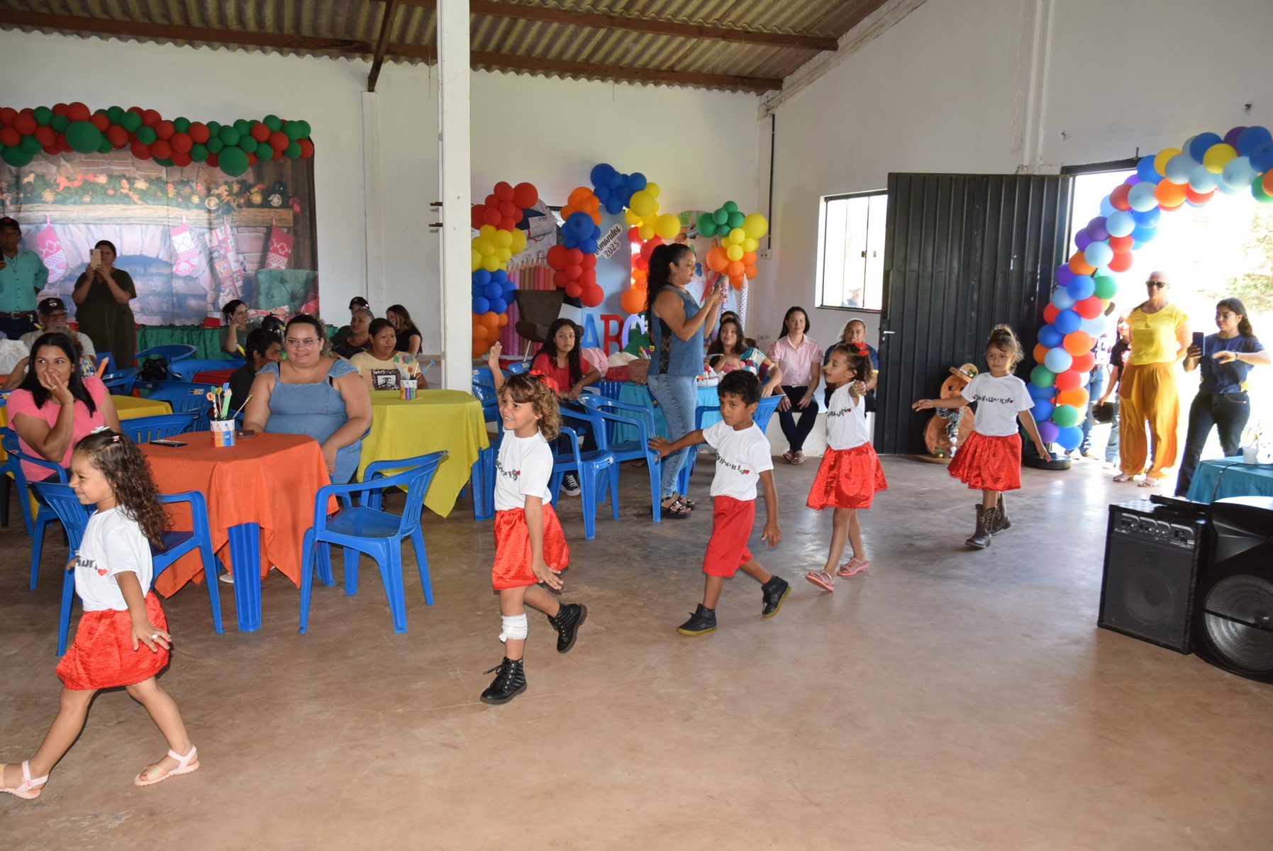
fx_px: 955
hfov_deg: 67.3
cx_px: 636
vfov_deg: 48.0
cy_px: 426
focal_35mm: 27
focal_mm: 18
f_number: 5.6
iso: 720
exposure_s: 1/125
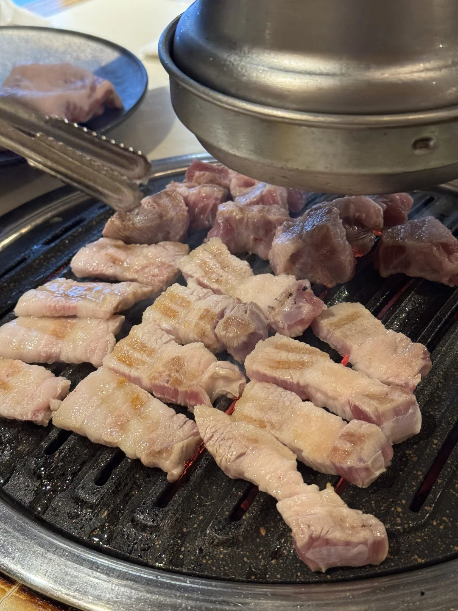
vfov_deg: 39.7
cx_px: 229
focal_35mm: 48
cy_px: 306
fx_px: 847
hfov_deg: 30.3
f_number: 1.78
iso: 400
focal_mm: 6.76
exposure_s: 1/40
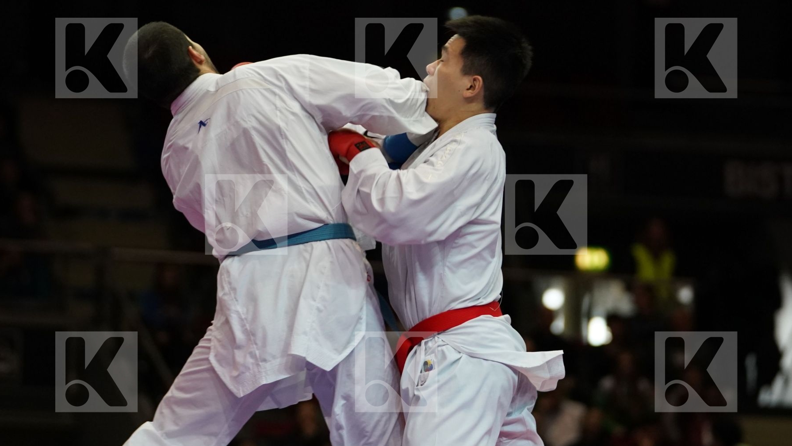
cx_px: 396
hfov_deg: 10.8
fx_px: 4201
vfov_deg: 6.1
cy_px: 215
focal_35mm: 200
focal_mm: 127
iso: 2500
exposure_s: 1/1000
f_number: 2.8
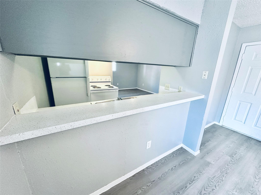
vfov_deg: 85.7
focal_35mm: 14
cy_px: 98
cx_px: 130
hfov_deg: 102.1
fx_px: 106
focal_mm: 2.22
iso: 320
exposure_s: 1/120
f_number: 2.2
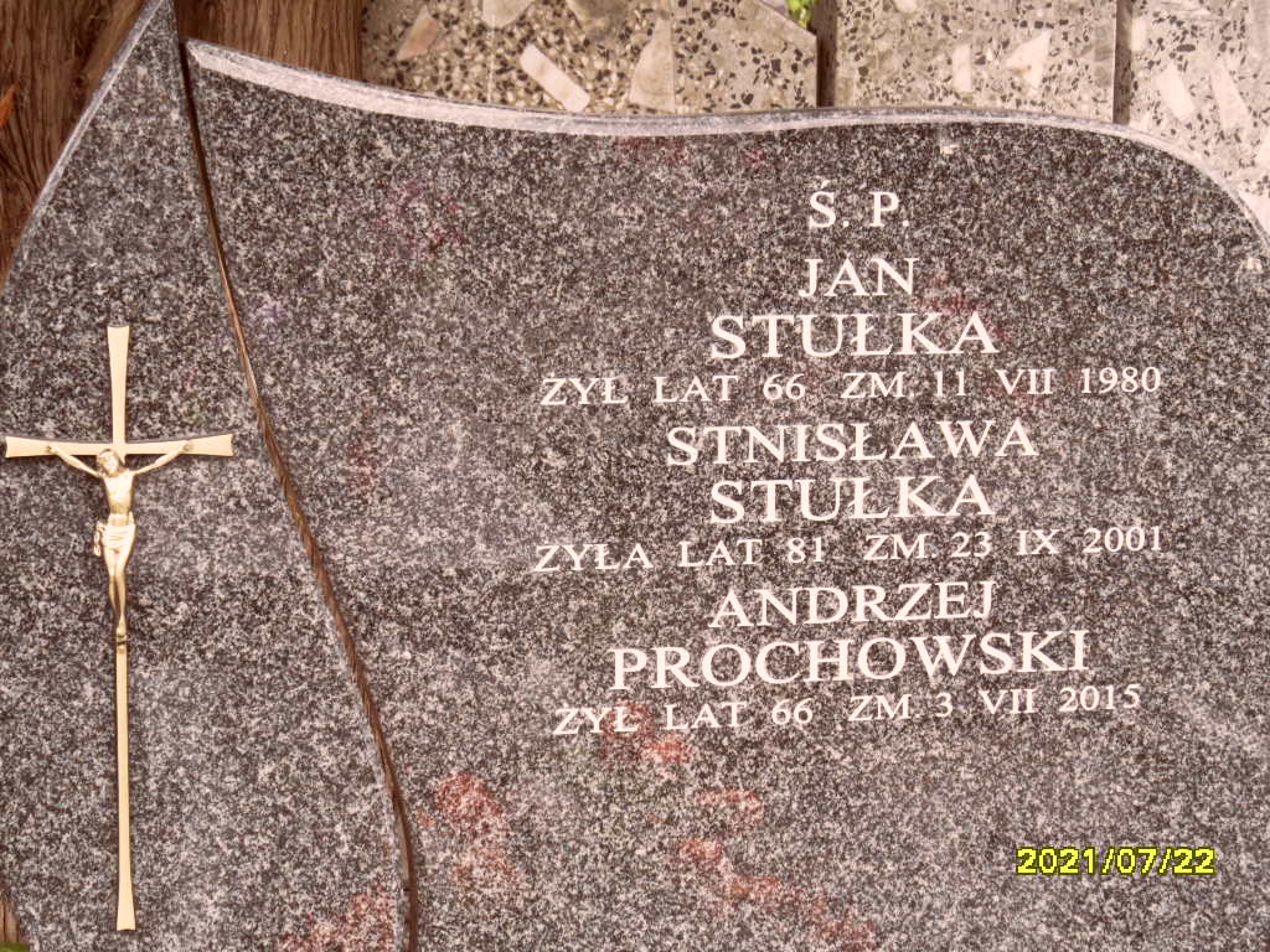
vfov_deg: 18.4
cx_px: 635
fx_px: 2935
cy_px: 476
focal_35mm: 80
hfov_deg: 24.4
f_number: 4.2
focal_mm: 13.2
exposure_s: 1/90
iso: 100
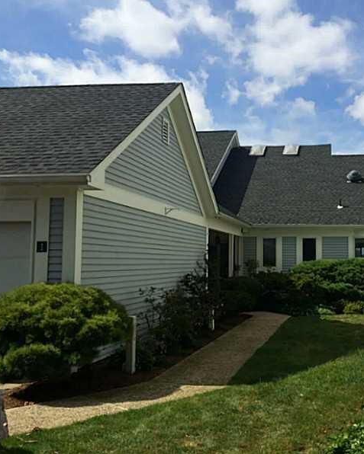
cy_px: 228
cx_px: 288
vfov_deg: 47.9
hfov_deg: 37.8
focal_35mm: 38
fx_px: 512
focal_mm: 4.15
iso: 32
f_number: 2.2
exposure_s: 1/2933
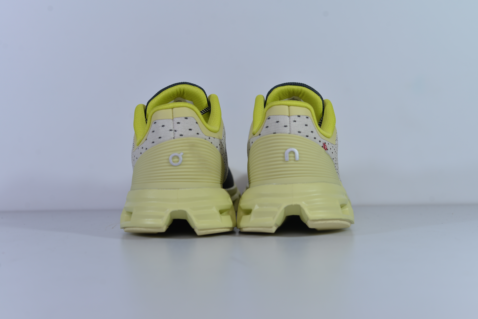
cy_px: 160
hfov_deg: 39.6
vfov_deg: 27.0
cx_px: 239
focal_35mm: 50
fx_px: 664
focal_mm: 50
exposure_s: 1/320
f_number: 5.6
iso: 100
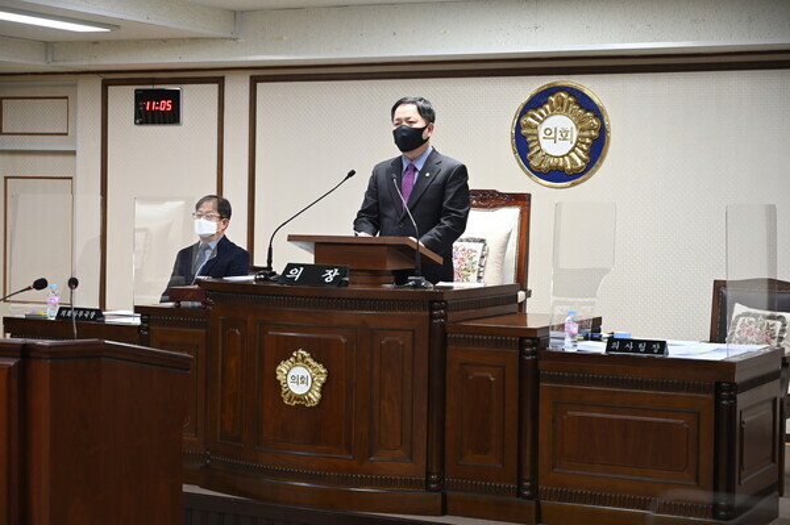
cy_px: 262
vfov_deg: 19.4
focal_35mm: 70
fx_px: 1535
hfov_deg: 28.9
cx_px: 395
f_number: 4.5
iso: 1250
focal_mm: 70
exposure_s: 1/80
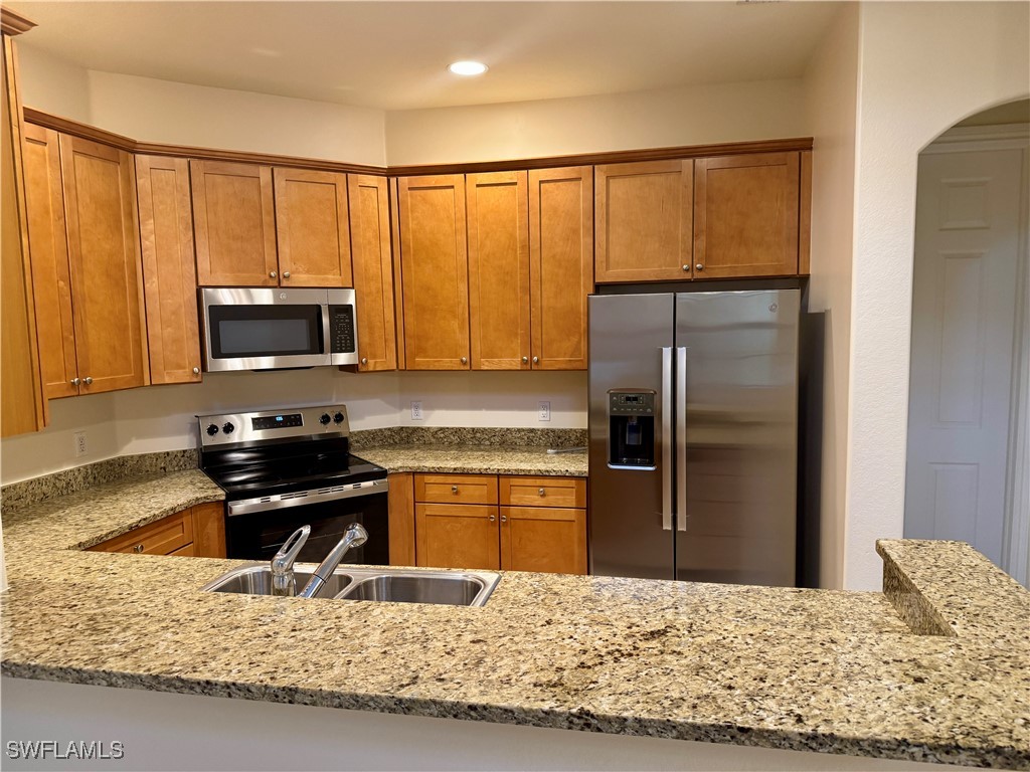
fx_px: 714
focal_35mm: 24
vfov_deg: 56.8
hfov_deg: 71.6
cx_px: 515
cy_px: 386
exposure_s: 1/60
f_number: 1.78
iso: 320
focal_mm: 6.76
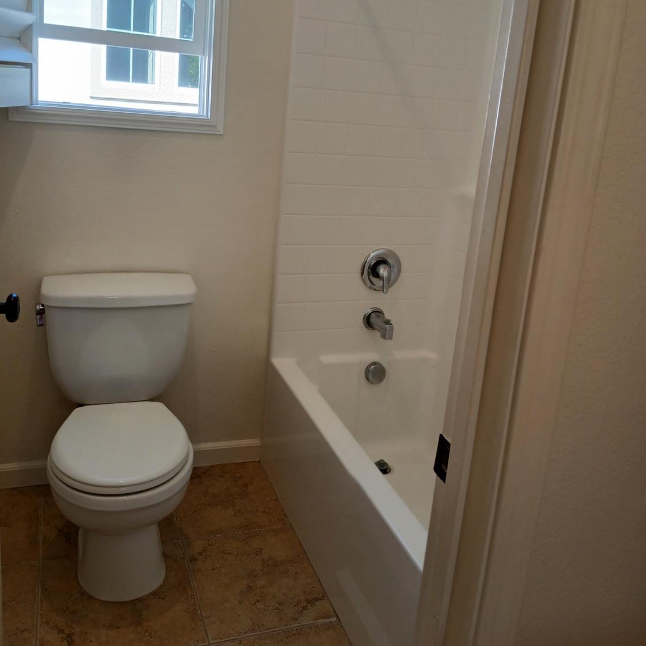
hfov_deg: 52.5
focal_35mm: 31
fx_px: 655
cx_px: 324
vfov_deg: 51.9
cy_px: 238
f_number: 1.8
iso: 50
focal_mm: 3.98
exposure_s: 1/60
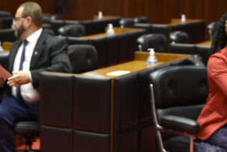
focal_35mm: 110
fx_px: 694
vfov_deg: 12.4
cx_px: 38
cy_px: 35
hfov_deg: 18.4
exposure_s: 1/250
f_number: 2.8
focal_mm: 44
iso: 1250
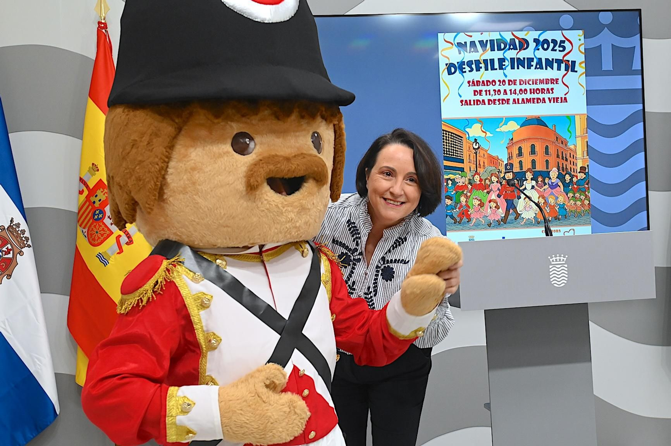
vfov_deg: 31.8
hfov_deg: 46.4
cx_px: 336
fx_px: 782
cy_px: 223
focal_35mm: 42
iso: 2500
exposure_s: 1/250
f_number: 5.6
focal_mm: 42
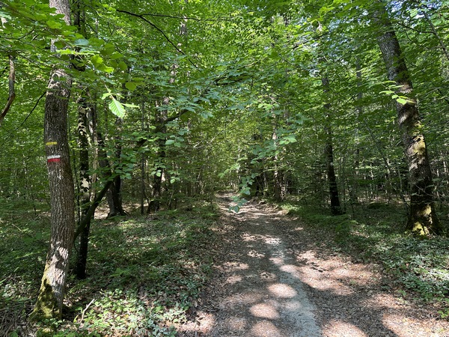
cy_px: 168
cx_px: 224
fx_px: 311
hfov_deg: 71.6
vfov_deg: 56.8
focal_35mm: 24
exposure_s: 1/121
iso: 125
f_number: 1.78
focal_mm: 6.86
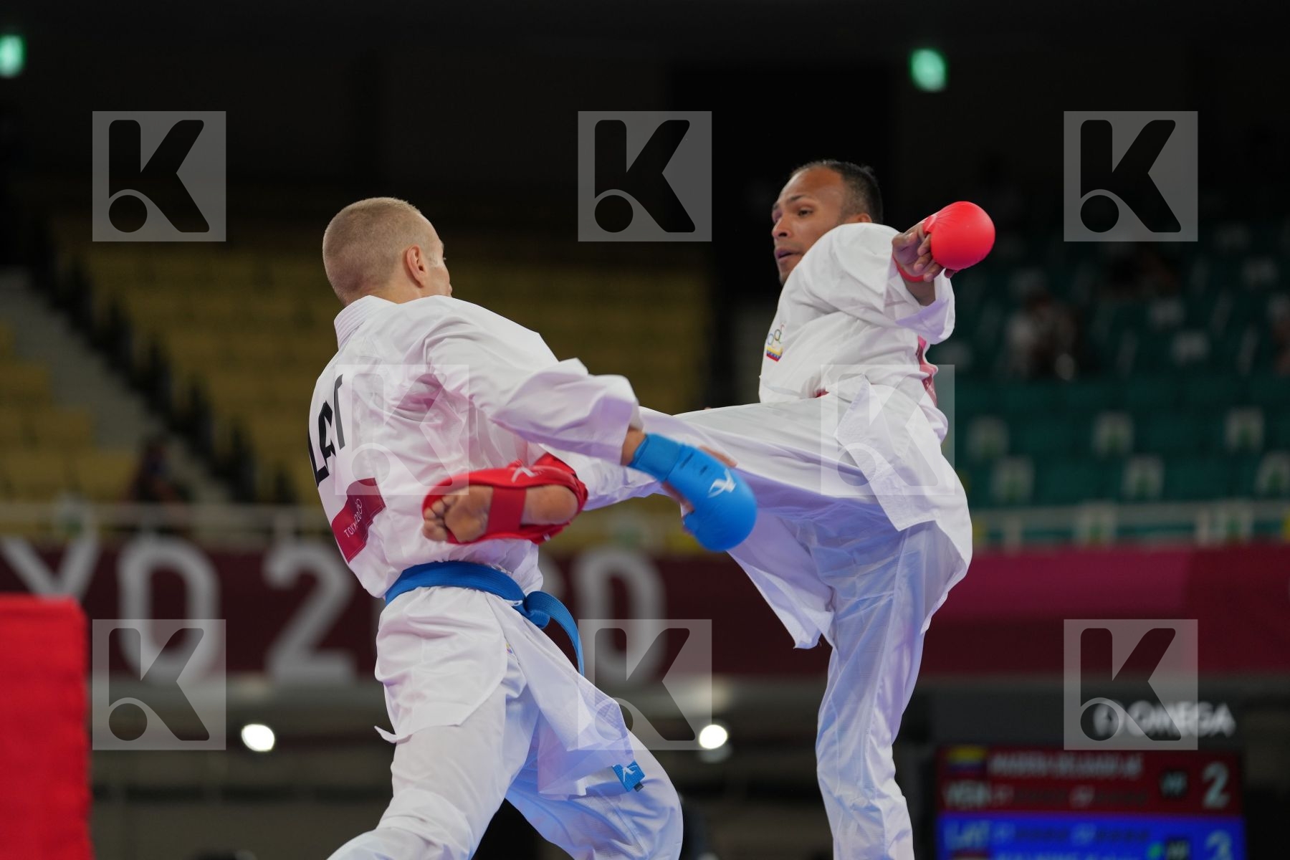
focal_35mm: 161
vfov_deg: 8.5
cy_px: 430
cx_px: 645
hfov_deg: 12.8
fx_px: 5769
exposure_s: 1/1000
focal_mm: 161
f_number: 2.8
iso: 500
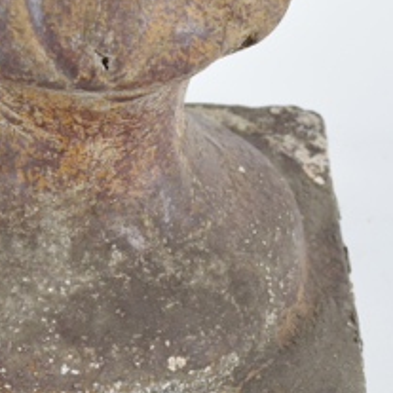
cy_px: 170
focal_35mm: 216
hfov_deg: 8.1
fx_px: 2778
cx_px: 66
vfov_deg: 8.1
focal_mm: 55
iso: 400
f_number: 6.3
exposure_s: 1/125
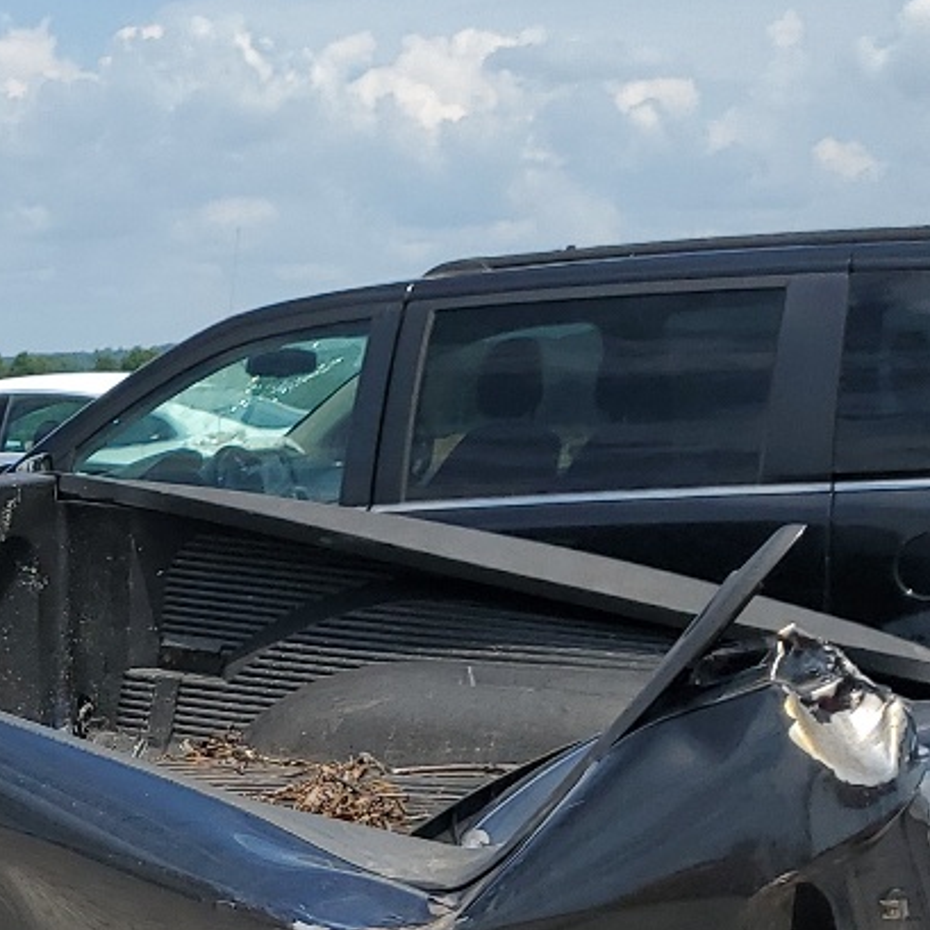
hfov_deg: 17.9
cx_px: -302
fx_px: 2736
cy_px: 975
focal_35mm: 90
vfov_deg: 18.7
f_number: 1.5
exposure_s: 1/5000
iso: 50
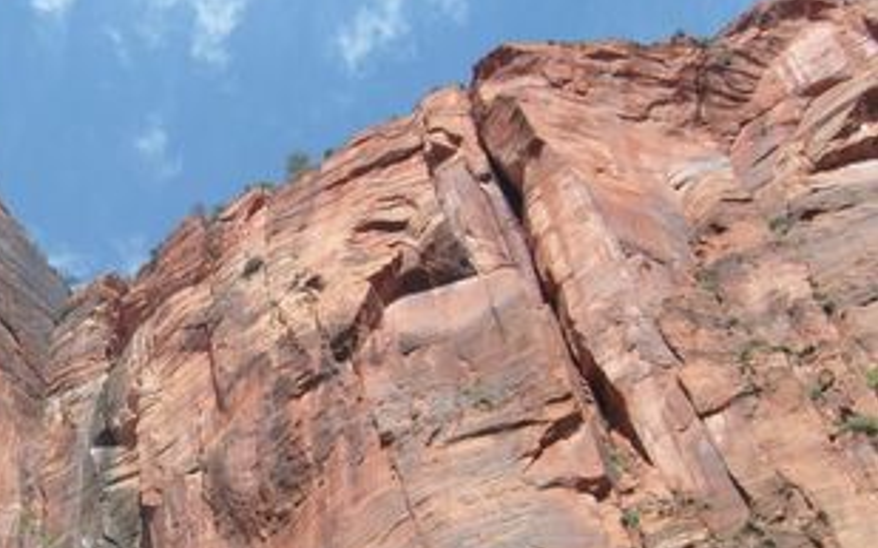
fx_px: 1531
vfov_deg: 20.2
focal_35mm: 64
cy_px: 375
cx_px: 124
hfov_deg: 30.8
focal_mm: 5.8
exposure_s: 1/250
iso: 80
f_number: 7.1
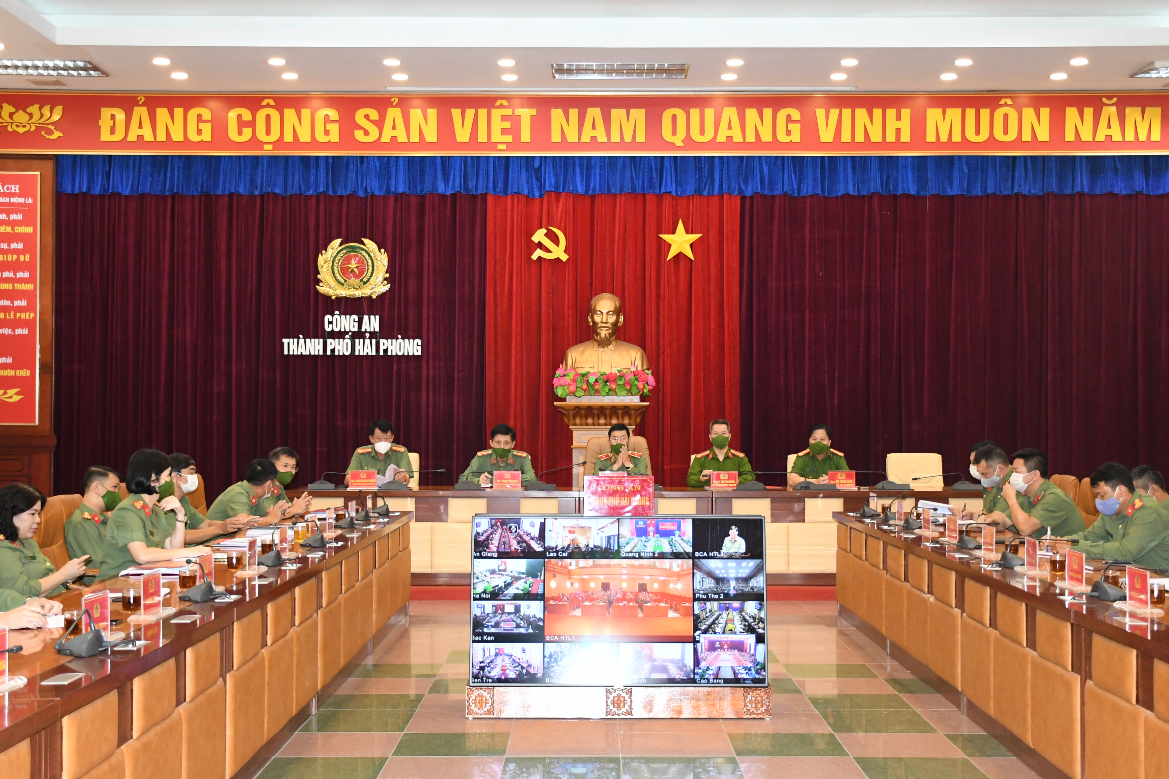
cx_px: 616
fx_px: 1526
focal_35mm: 47
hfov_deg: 41.9
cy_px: 378
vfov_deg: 28.6
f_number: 4
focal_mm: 26
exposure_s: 1/200
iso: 2500
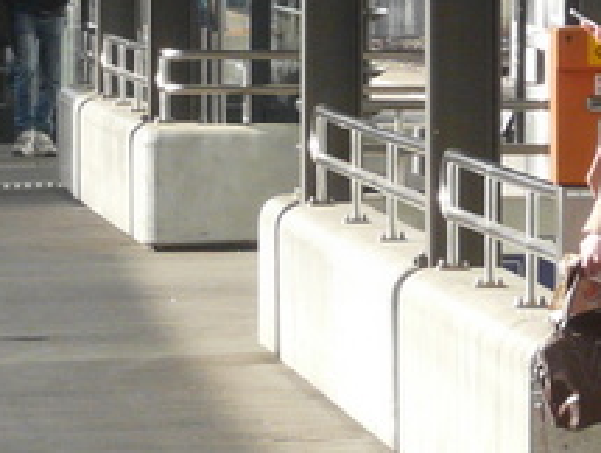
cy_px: -34
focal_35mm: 520
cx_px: -721
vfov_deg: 2.9
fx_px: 9043
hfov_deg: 3.8
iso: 100
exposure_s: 1/160
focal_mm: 18.3
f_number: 4.5
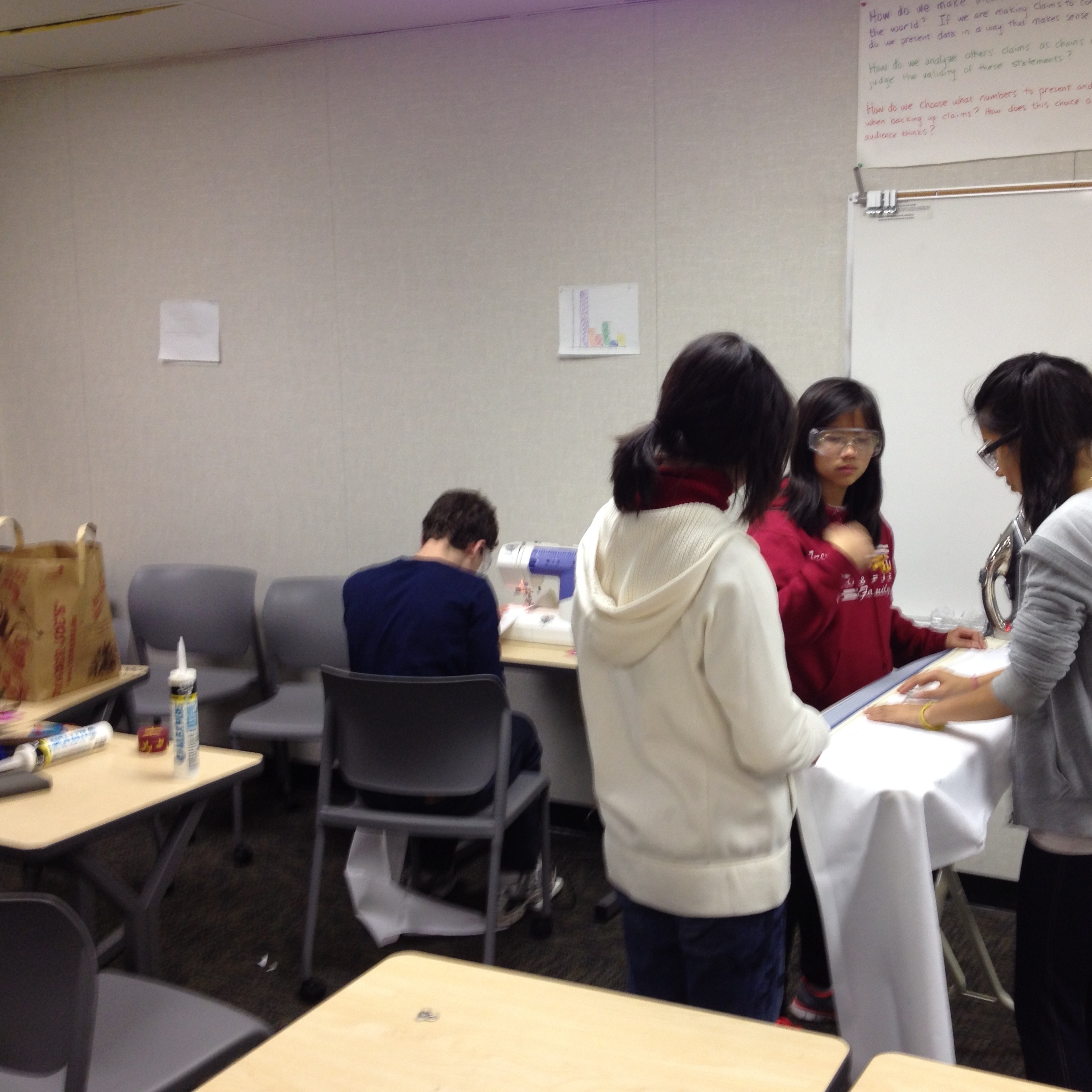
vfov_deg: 40.0
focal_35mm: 42
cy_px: 548
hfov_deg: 39.8
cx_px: 666
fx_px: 1499
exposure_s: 1/20
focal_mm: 4.28
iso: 80
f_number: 2.4
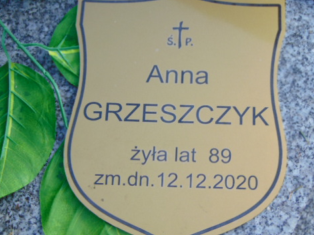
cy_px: 99
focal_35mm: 68
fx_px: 617
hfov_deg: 28.5
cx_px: 174
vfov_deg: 21.6
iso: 80
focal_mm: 9
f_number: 3.5
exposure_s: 1/320
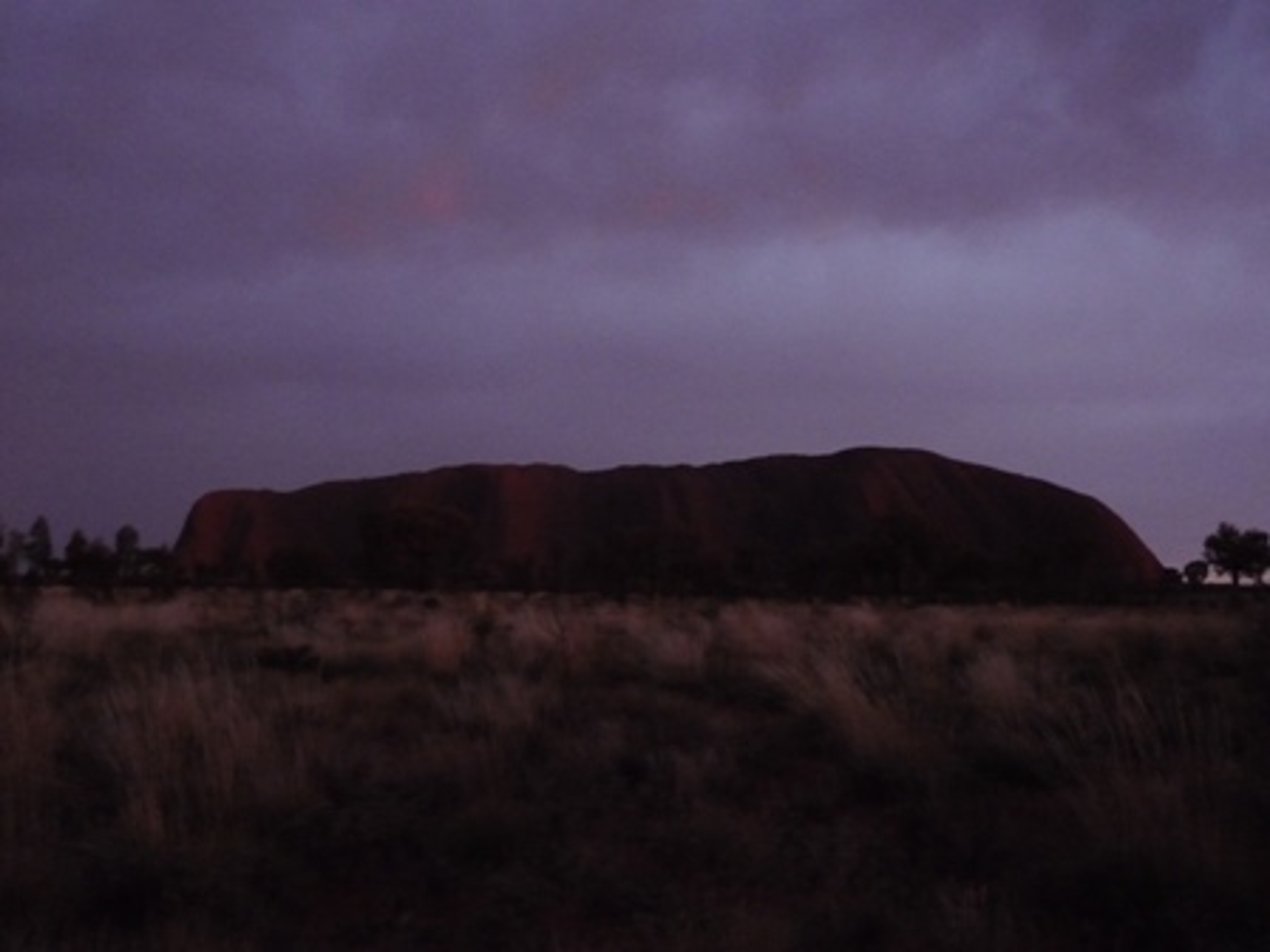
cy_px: 476
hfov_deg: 51.4
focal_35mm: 36
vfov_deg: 39.7
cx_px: 635
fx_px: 1321
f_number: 2.9
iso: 800
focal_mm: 6
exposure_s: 1/8
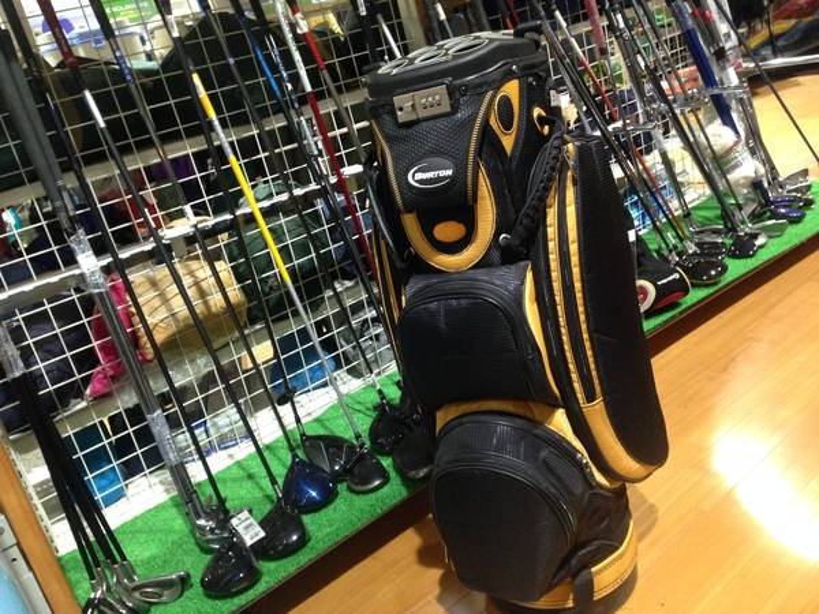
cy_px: 307
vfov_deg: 42.9
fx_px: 781
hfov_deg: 55.4
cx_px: 410
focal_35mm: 33
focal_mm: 4.12
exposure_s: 1/20
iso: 250
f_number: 2.4
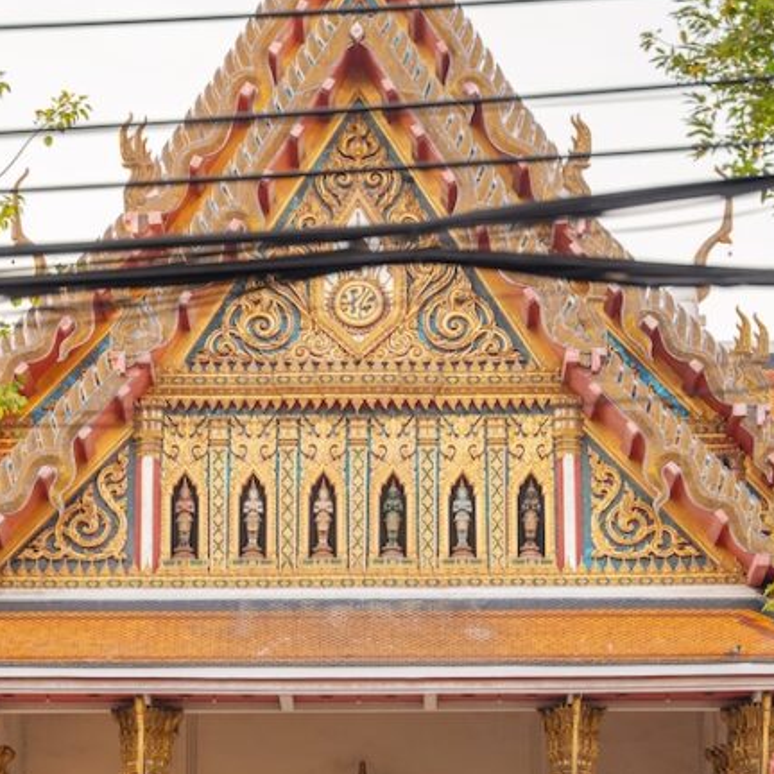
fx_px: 3870
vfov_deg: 11.4
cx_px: 366
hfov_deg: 11.4
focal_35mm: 153
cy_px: 573
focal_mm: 70
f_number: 2.8
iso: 100
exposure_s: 1/200
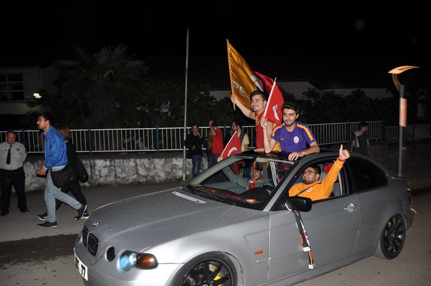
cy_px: 143
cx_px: 216
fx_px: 323
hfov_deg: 67.4
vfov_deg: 47.8
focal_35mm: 27
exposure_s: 1/60
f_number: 3.5
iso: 200
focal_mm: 18
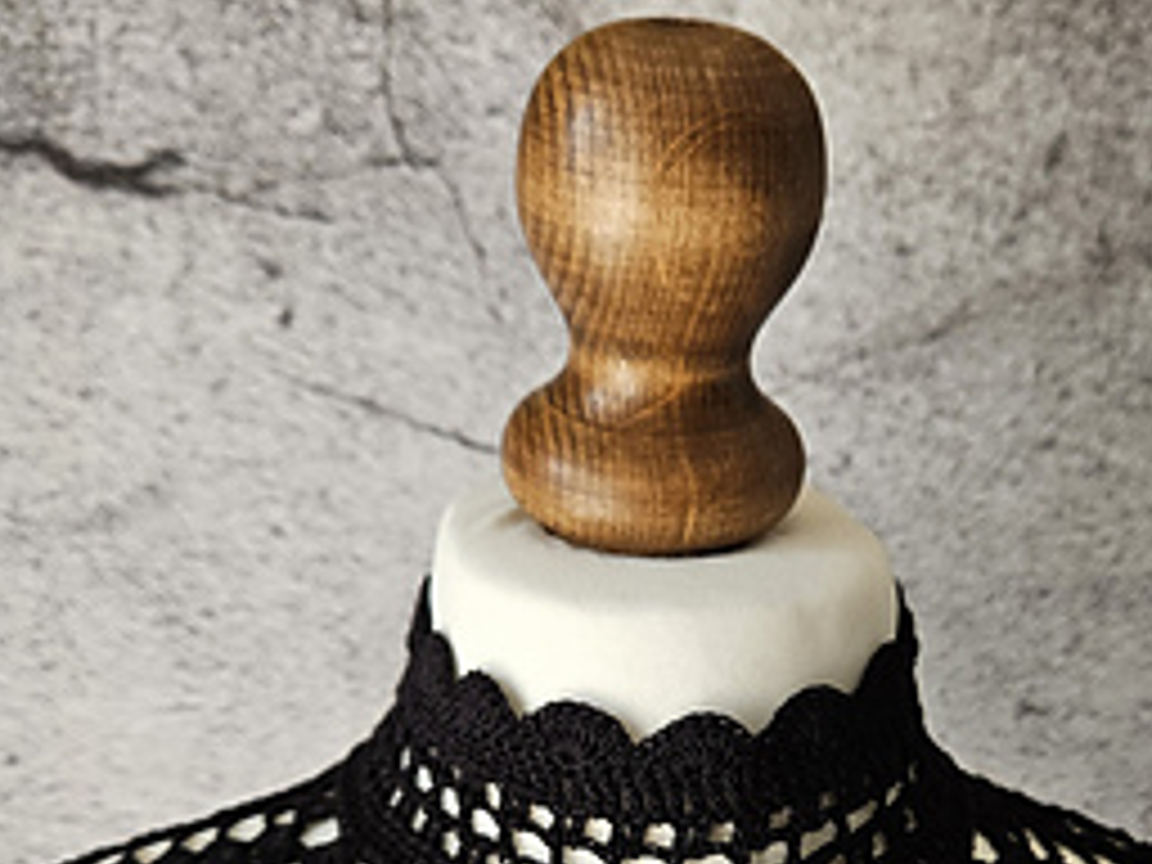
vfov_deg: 30.8
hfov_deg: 42.0
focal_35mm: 45
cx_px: 657
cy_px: 772
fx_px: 1498
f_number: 1.8
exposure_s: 1/180
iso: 160
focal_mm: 5.4
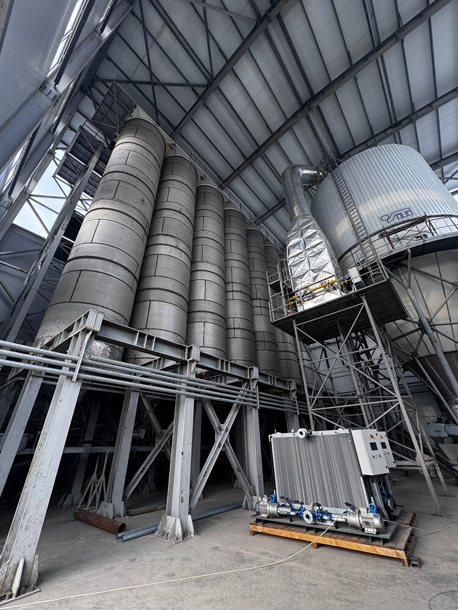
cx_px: 229
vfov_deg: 102.1
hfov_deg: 85.7
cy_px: 305
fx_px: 247
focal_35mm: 14
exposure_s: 1/99
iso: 40
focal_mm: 2.22
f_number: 2.2
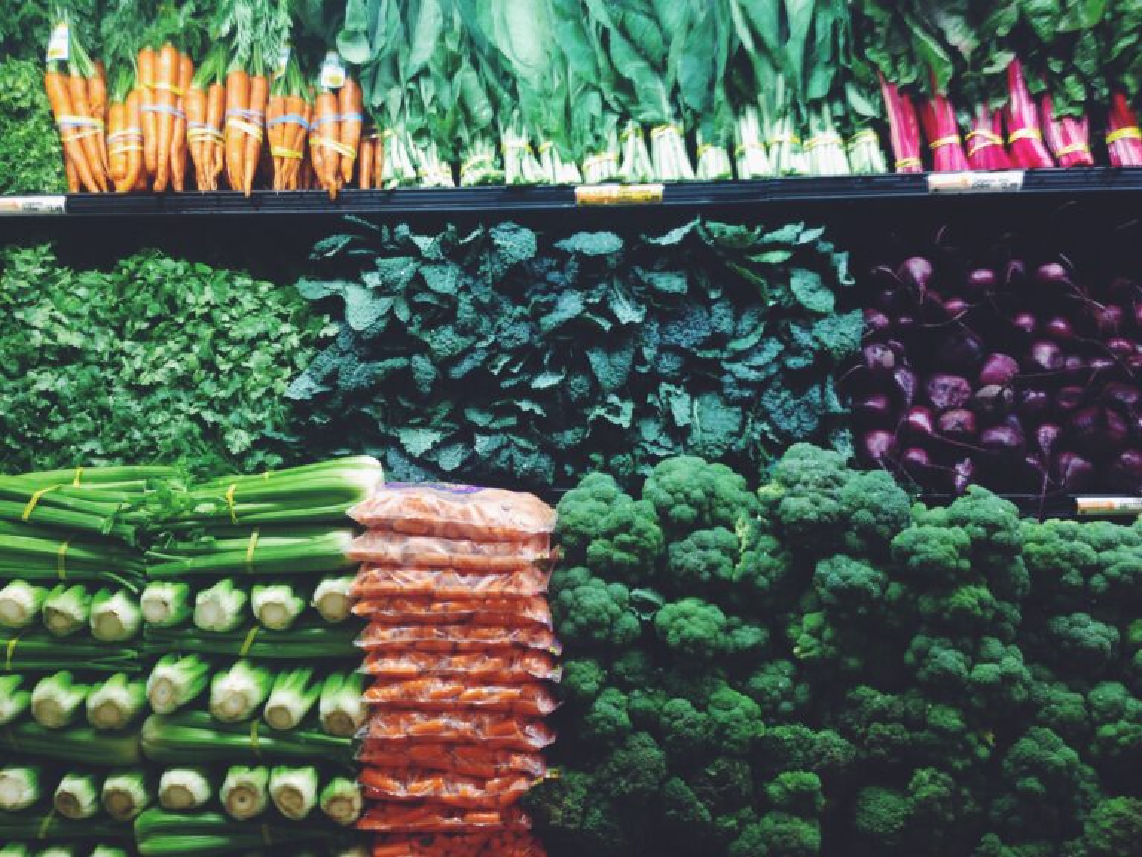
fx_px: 1089
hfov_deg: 55.4
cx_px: 571
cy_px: 428
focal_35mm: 33
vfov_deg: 42.9
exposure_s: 1/20
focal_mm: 4.12
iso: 80
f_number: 2.4
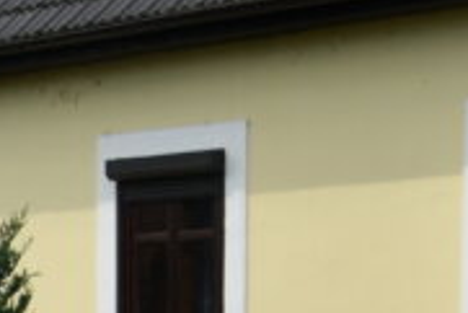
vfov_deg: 7.7
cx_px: -313
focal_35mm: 170
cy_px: 687
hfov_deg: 11.4
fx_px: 2212
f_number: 10
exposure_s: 1/250
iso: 100
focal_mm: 20
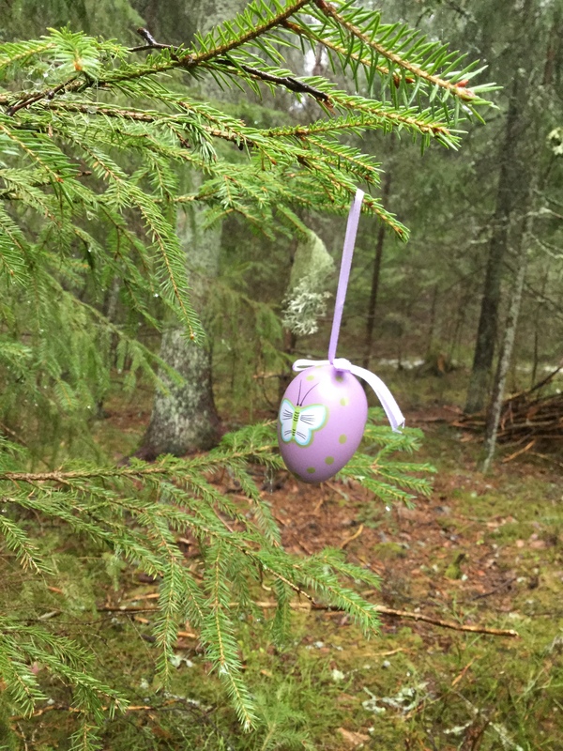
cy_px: 376
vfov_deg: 58.4
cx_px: 282
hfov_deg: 45.4
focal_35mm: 31
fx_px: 672
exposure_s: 1/33
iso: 50
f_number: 2.4
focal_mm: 3.3
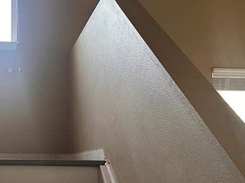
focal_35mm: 54
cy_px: 127
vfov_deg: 26.8
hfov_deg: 33.8
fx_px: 382
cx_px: 27
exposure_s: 1/60
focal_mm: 6.86
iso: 400
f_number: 1.78
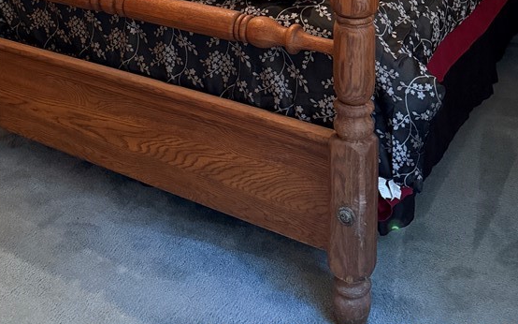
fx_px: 663
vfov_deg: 23.6
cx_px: 270
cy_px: -117
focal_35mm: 47
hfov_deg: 42.6
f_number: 1.78
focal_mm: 6.76
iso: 800
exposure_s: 1/60
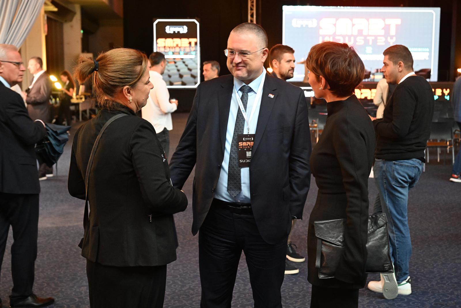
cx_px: 230
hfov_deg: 40.3
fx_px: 627
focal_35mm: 49
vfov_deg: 27.5
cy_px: 154
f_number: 5
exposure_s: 1/30
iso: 5000
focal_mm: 49
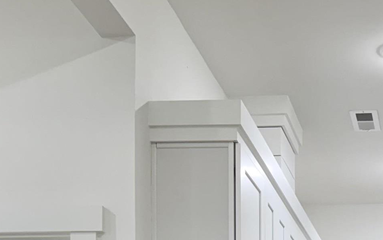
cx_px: 375
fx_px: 856
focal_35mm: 82
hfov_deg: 24.2
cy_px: 415
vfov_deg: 14.3
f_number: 1.78
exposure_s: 1/120
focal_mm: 6.76
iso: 200
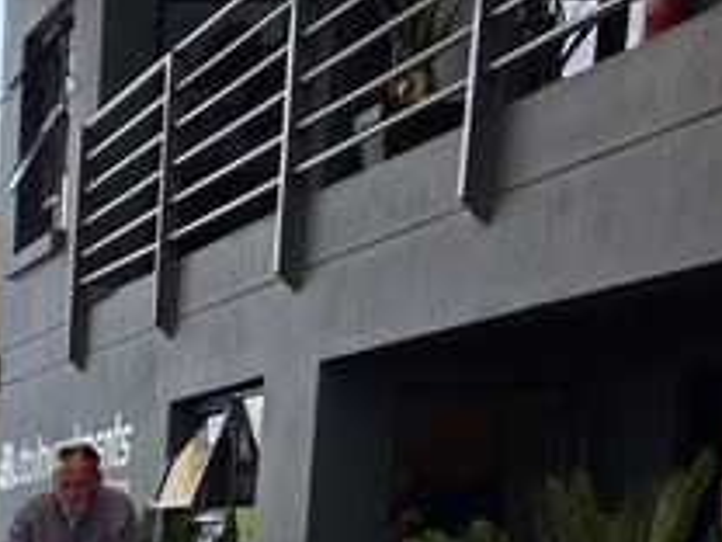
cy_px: 1105
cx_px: -403
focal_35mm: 113
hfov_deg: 15.8
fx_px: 2357
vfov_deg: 11.7
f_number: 1.7
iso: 12
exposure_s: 1/123
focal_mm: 6.25
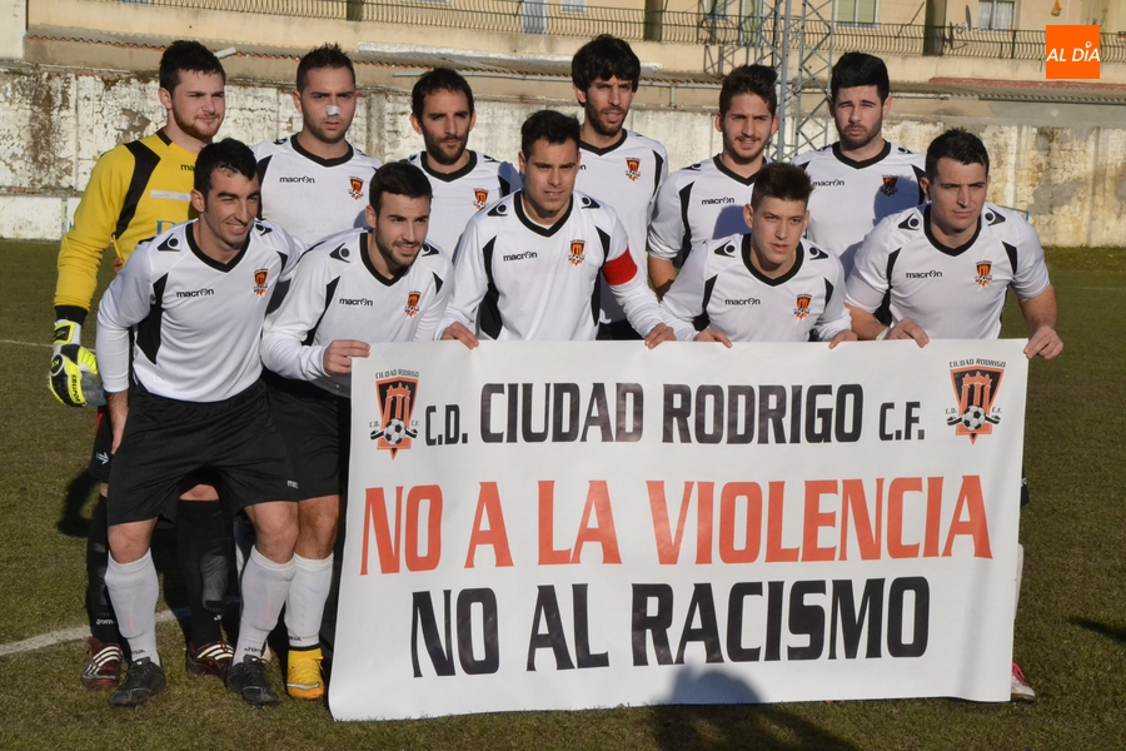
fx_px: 2721
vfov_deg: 15.7
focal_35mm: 87
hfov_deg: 23.4
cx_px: 563
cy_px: 376
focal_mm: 58
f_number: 16
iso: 3200
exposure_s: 1/4000
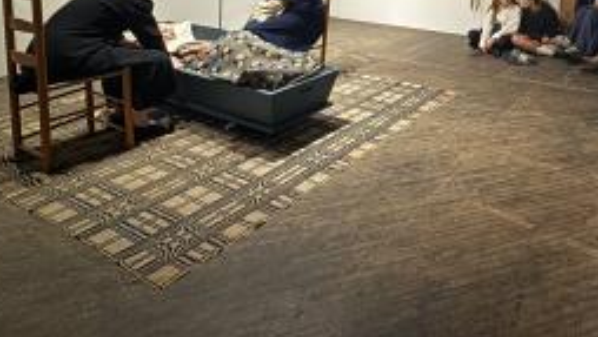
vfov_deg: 35.1
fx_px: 428
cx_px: 494
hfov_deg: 62.7
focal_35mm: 27
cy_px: -55
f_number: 2.2
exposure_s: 1/7
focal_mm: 2.22
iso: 1250
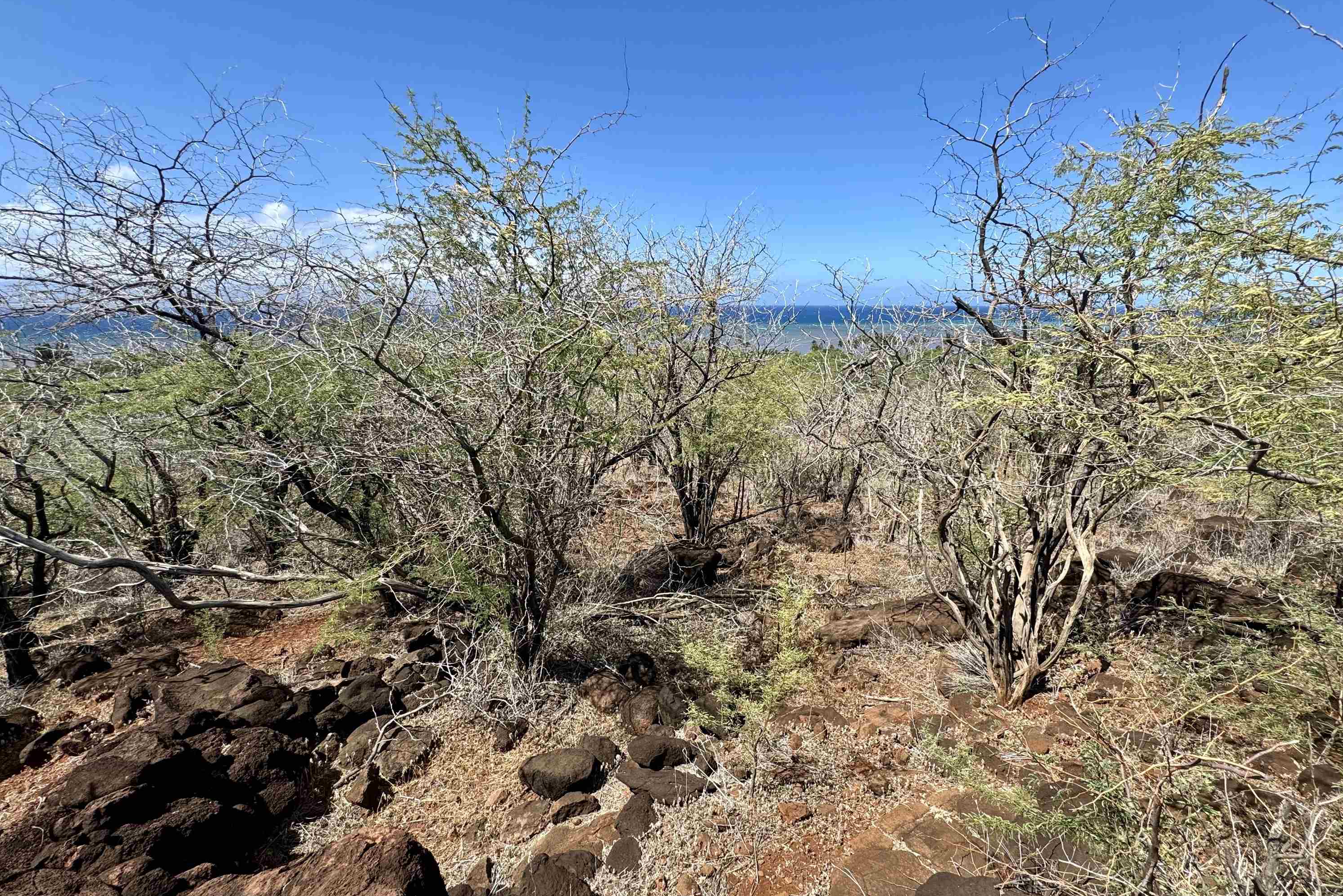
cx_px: 691
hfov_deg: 100.4
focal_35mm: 15
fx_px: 560
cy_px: 474
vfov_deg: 77.3
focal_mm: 2.22
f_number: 2.2
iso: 50
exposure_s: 1/1256
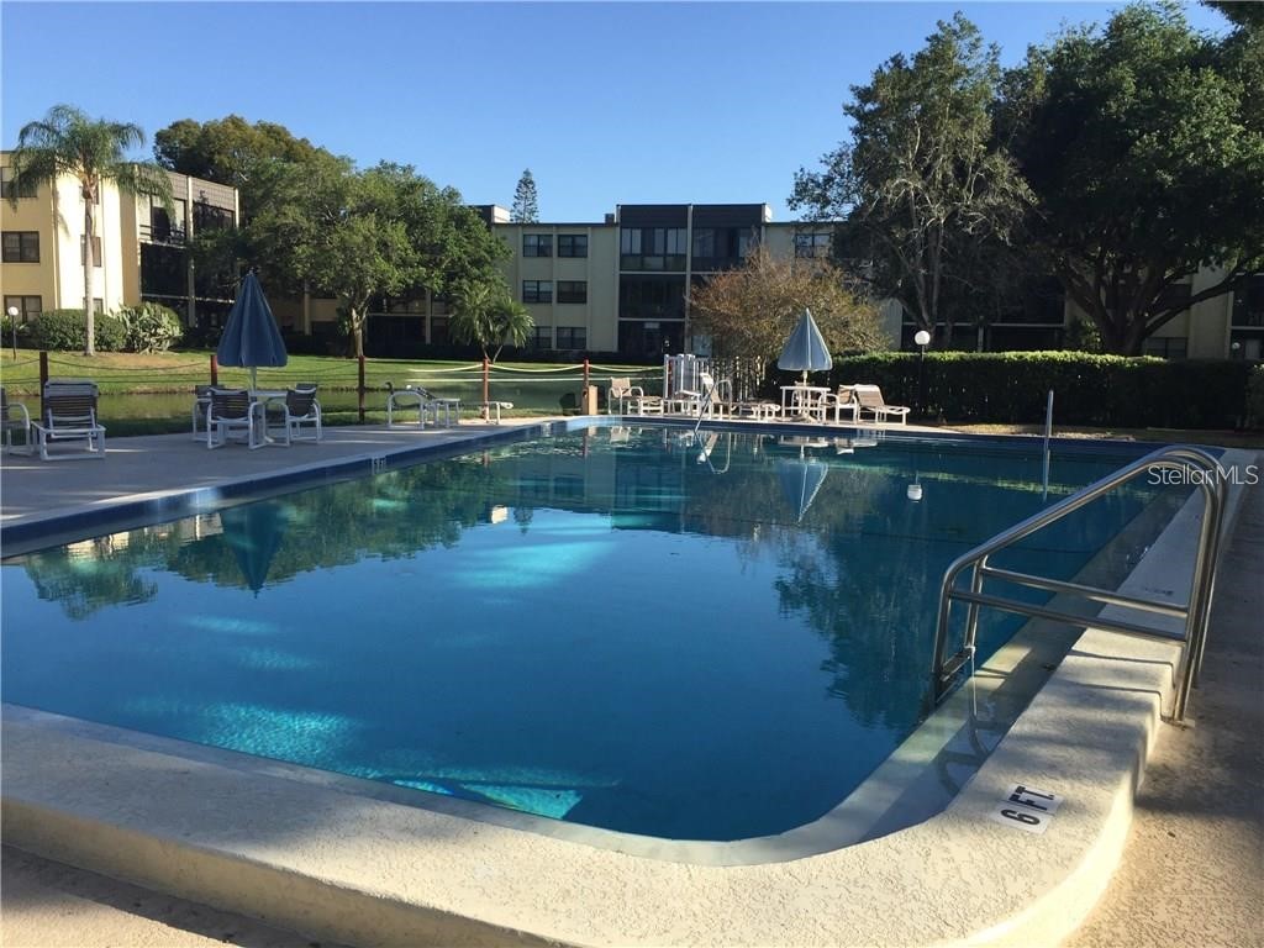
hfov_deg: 61.7
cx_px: 632
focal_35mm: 29
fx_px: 1059
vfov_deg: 48.2
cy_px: 474
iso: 32
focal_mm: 4.15
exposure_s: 1/1236
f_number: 2.2
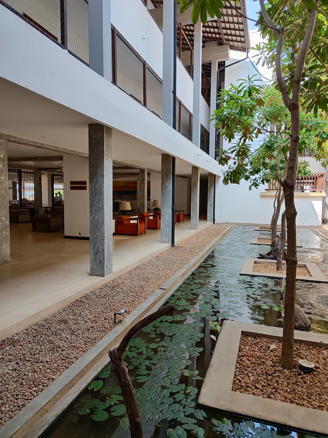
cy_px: 219
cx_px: 164
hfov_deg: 58.9
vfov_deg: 73.9
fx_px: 291
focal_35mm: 23
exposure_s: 1/100
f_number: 1.88
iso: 72
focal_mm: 5.59
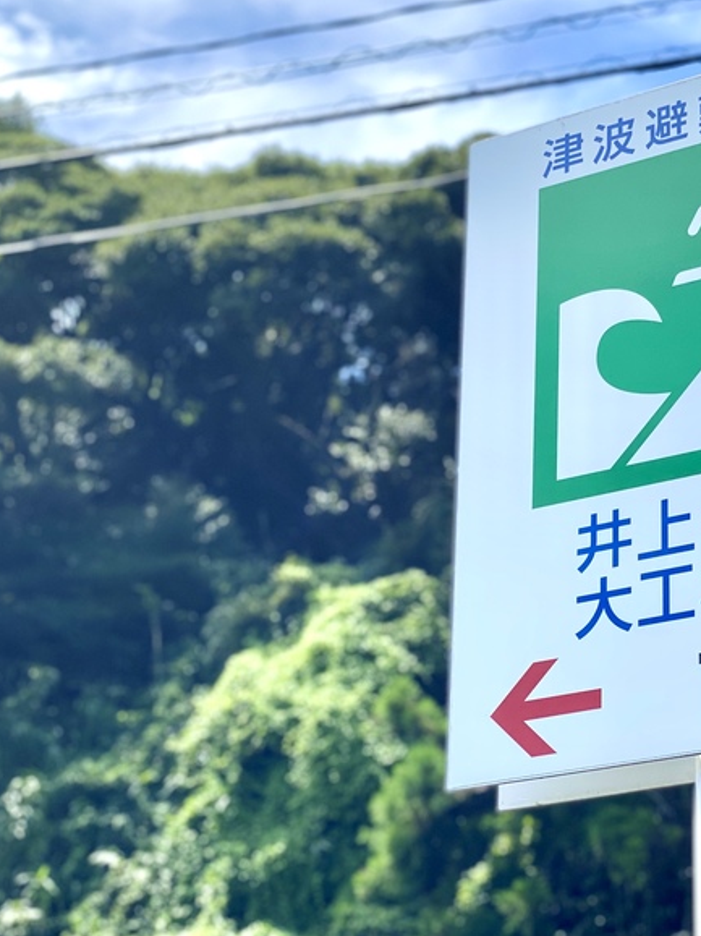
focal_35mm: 90
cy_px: 484
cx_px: 570
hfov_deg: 16.3
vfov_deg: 21.8
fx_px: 2432
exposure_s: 1/1370
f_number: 2
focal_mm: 6
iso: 20
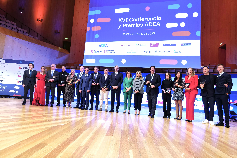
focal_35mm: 24
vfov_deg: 53.1
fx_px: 158
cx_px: 118
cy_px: 79
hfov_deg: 73.7
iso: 1250
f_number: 6.3
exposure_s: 1/50
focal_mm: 24
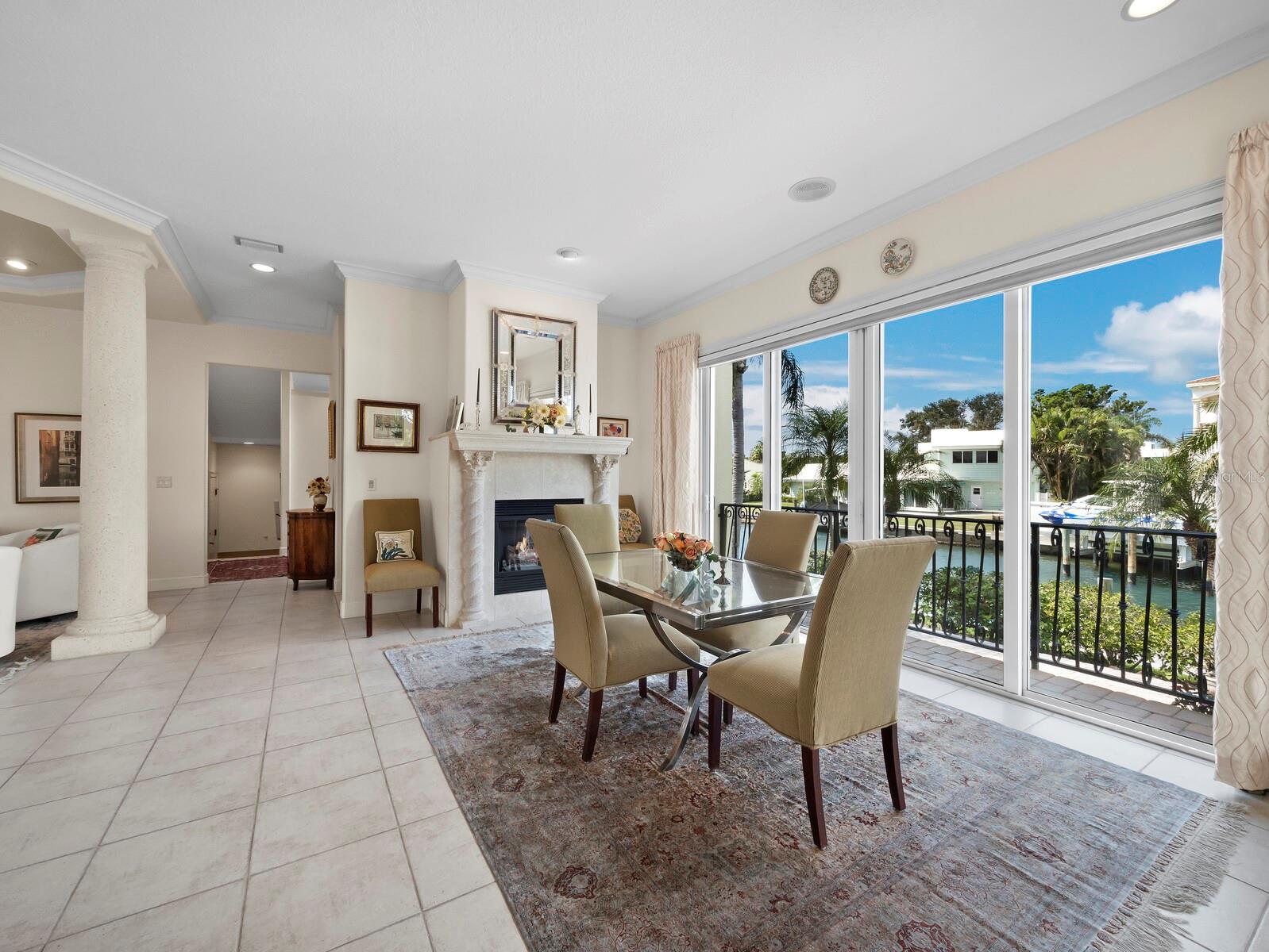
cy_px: 476
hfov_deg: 102.0
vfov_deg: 85.7
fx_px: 513
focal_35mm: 14
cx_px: 634
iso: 200
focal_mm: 7
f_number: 11
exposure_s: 1/5
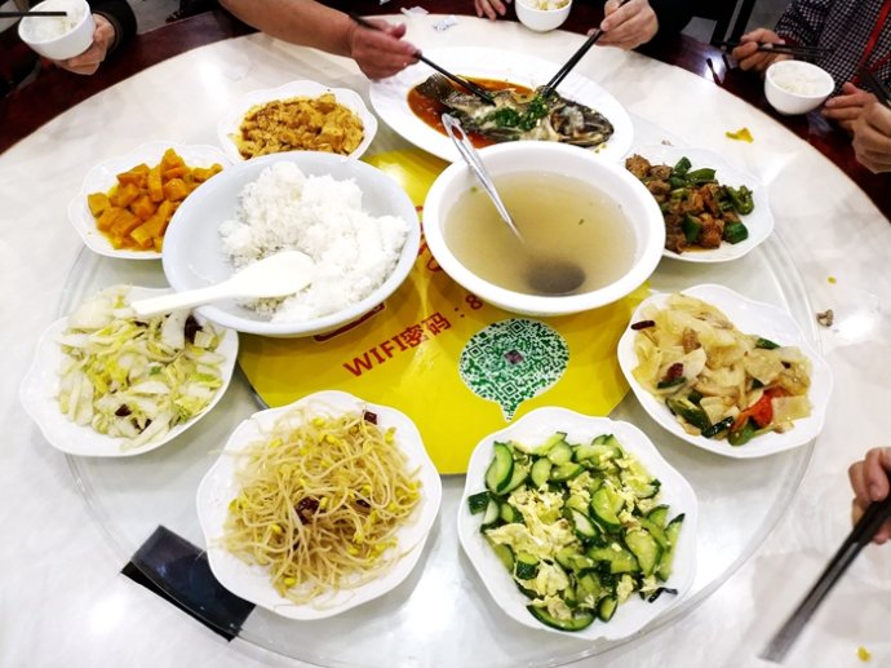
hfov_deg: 56.8
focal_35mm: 32
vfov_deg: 44.1
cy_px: 334
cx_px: 446
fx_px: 823
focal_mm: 4.5
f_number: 2
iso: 550
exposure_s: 1/17
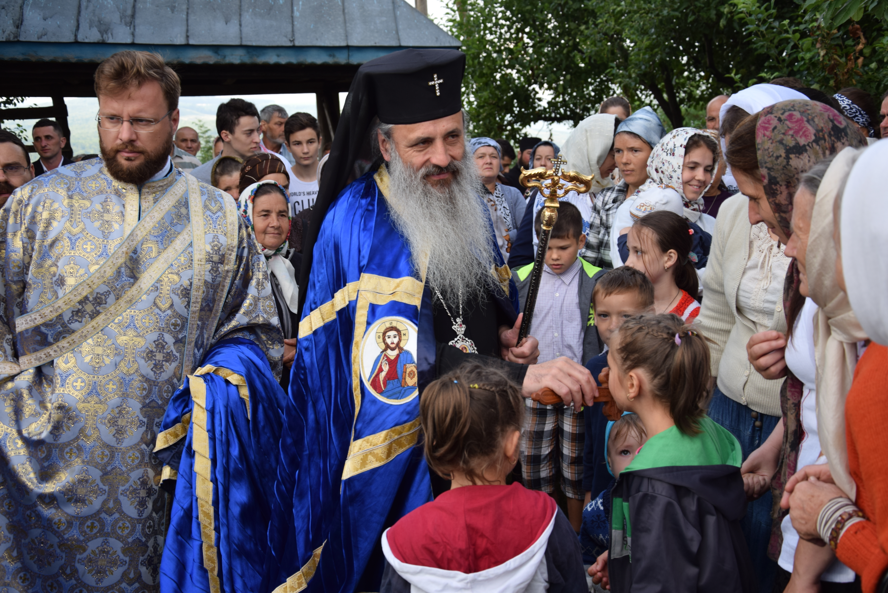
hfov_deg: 41.1
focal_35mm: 48
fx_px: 1184
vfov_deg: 28.1
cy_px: 296
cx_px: 444
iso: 100
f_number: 5
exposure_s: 1/160
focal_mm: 32
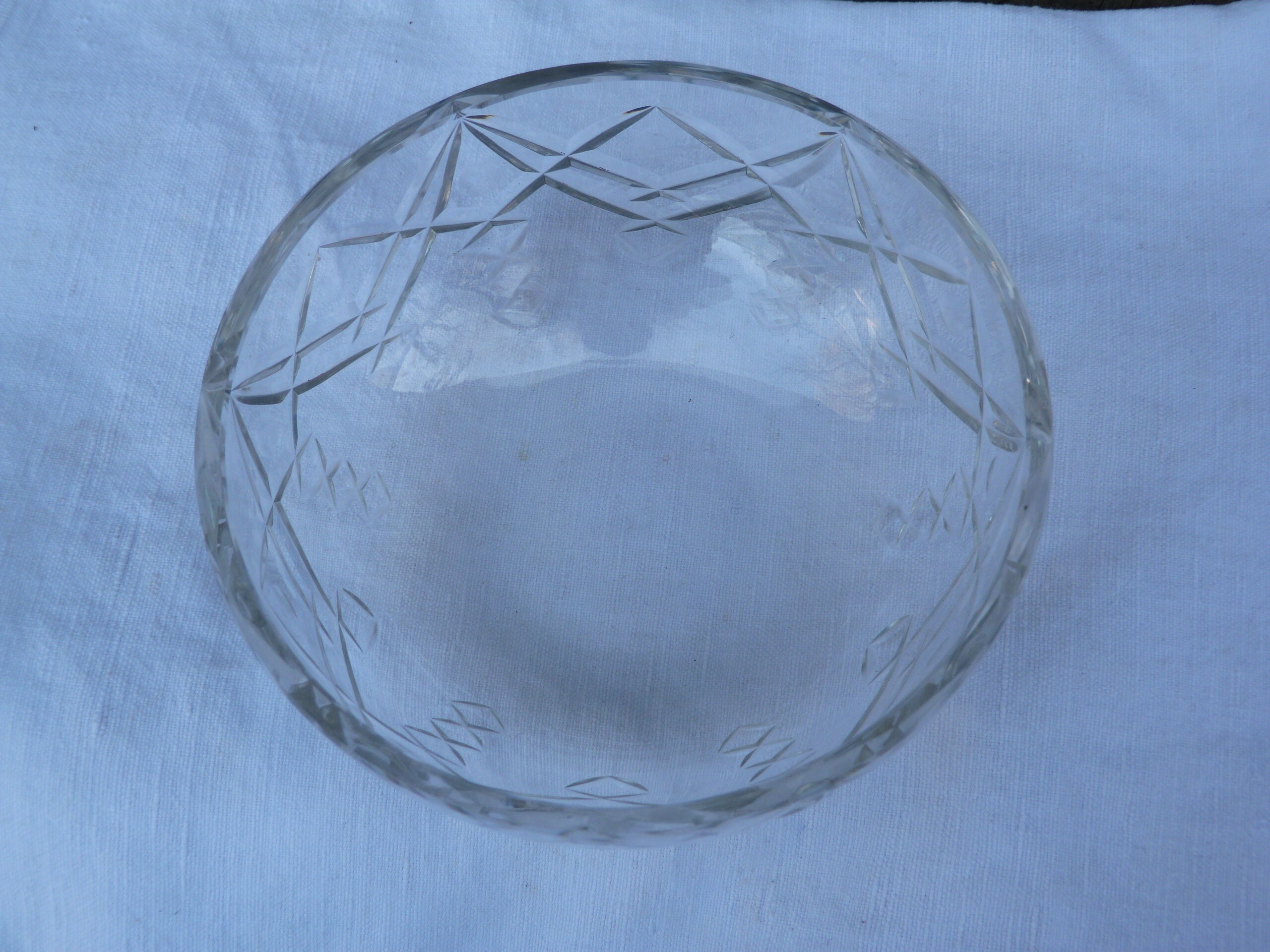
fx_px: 1578
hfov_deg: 43.9
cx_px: 635
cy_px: 476
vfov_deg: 33.6
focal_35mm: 43
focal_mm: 7.8
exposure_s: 1/100
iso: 80
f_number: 3.2
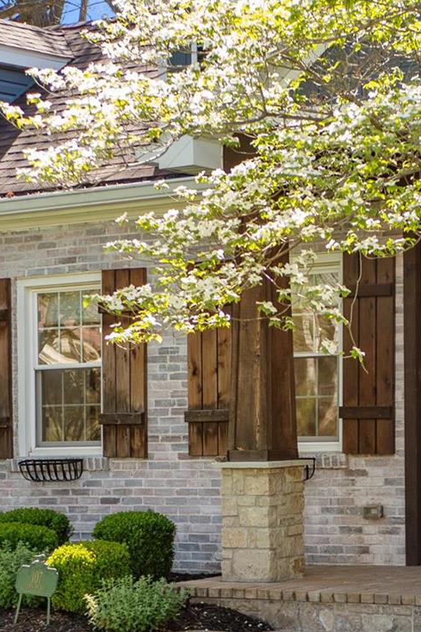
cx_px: 404
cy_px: 441
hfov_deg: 12.4
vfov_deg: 18.7
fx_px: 1913
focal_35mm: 109
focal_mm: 25
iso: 100
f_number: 2
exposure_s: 1/1000
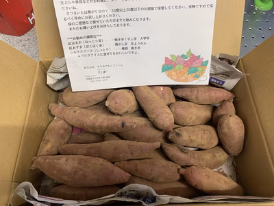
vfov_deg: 53.1
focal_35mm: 26
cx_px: 137
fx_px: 206
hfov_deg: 67.3
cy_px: 103
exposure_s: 1/60
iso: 160
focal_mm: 4.25
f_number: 1.8
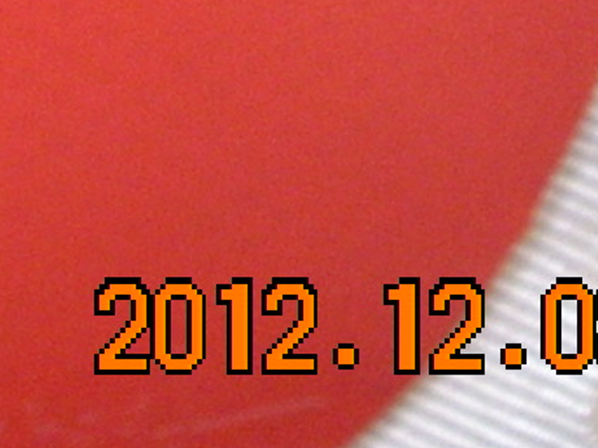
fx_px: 3816
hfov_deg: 8.4
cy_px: -730
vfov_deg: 6.3
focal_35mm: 221
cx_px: -645
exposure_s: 1/4.8
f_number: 2.8
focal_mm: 6.2
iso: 200
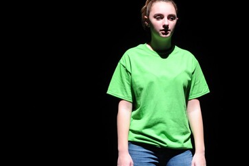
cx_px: 166
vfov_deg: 6.5
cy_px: 73
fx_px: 1460
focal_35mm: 211
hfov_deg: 9.7
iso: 3200
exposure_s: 1/250
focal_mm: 155
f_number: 5.6
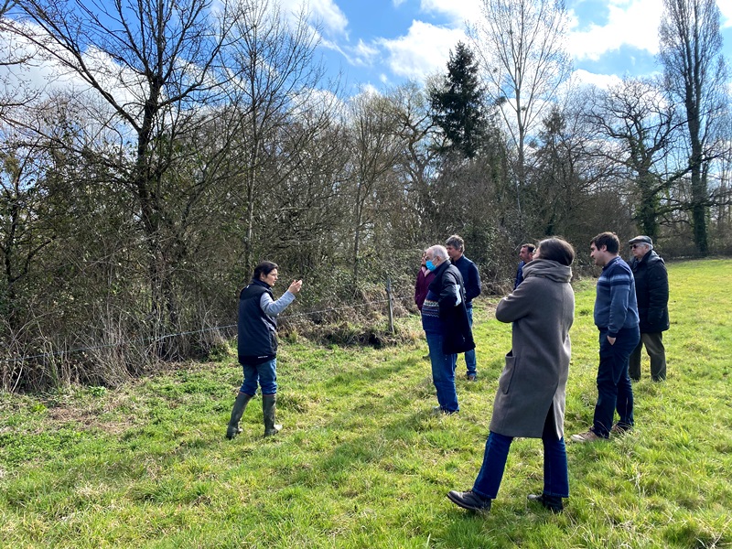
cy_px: 274
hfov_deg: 67.3
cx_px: 366
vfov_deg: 53.1
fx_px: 550
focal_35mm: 26
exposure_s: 1/1182
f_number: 1.8
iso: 32
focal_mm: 4.25
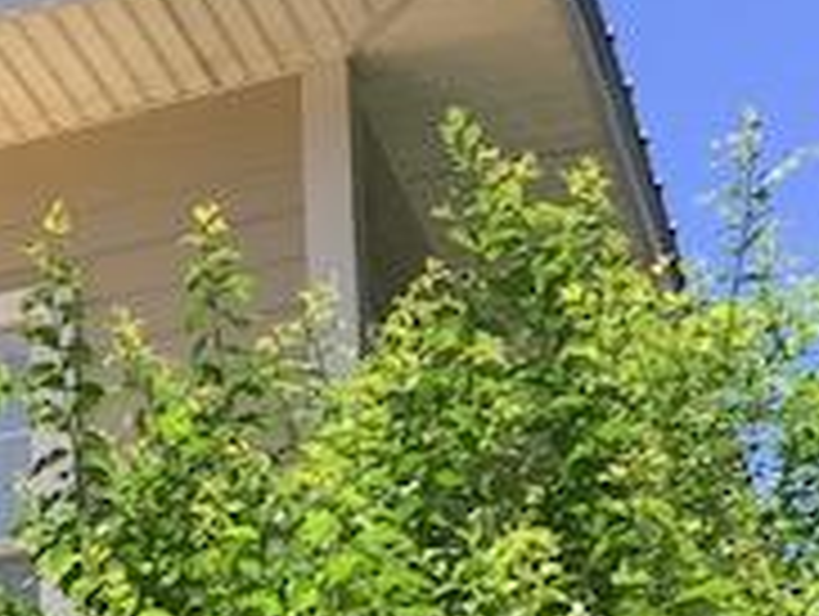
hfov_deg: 17.0
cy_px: 760
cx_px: -225
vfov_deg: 13.2
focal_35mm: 109
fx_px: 2582
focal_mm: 3.3
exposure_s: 1/696
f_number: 2.4
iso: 25
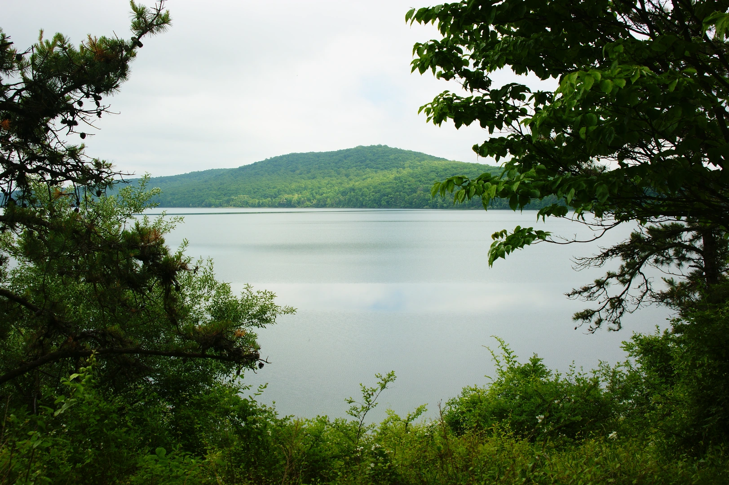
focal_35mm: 42
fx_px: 850
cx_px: 364
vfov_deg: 31.9
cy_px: 242
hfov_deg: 46.4
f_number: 8
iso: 100
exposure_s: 1/80
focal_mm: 28
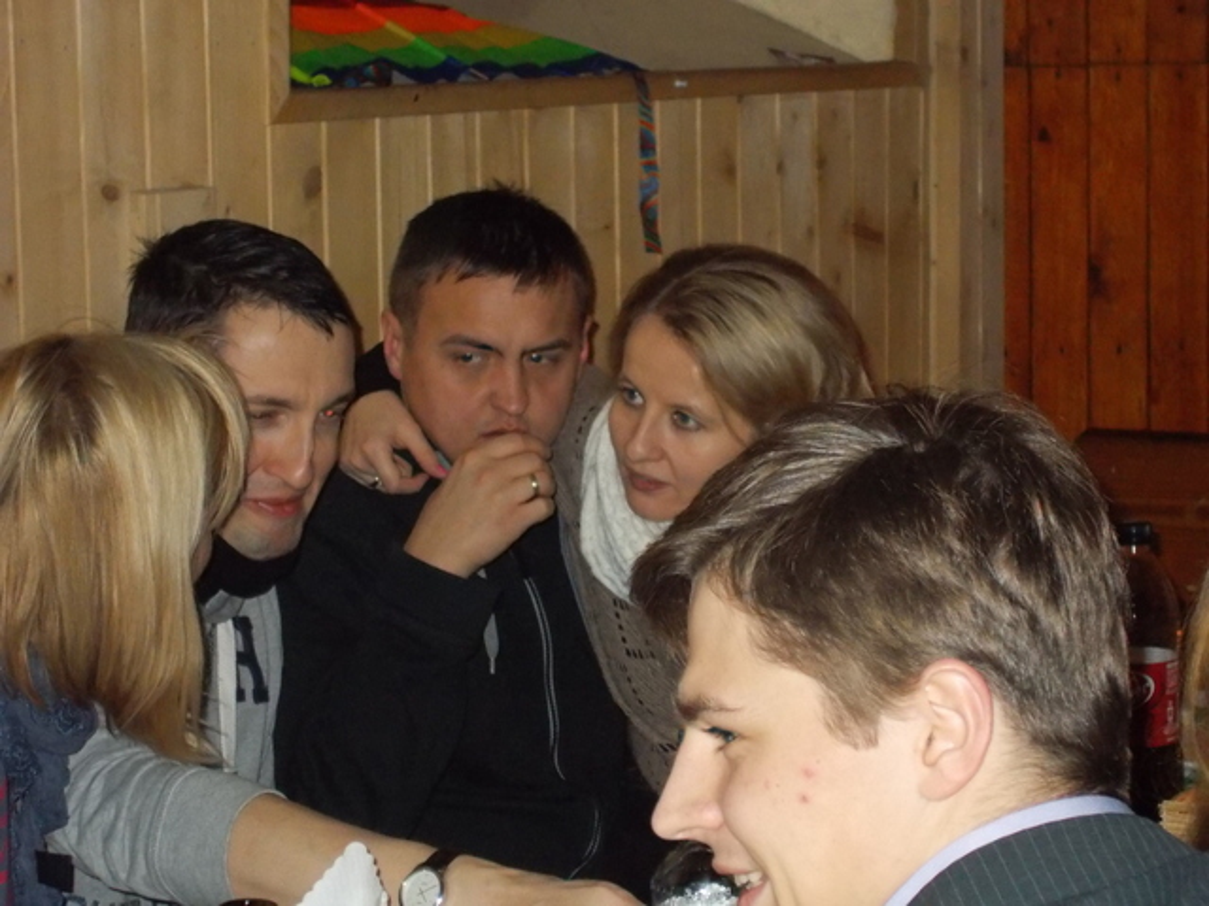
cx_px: 604
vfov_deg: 14.9
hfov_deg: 19.8
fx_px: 3458
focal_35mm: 99
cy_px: 453
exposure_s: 1/60
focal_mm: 17.6
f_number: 5.5
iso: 800
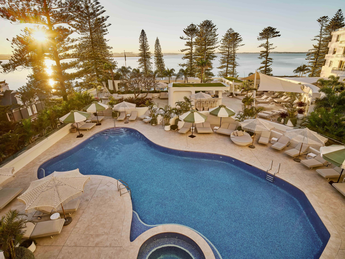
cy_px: 130
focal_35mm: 18
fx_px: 179
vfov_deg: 71.6
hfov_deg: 87.8
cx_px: 172
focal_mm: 23
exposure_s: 1/80
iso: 250
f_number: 13
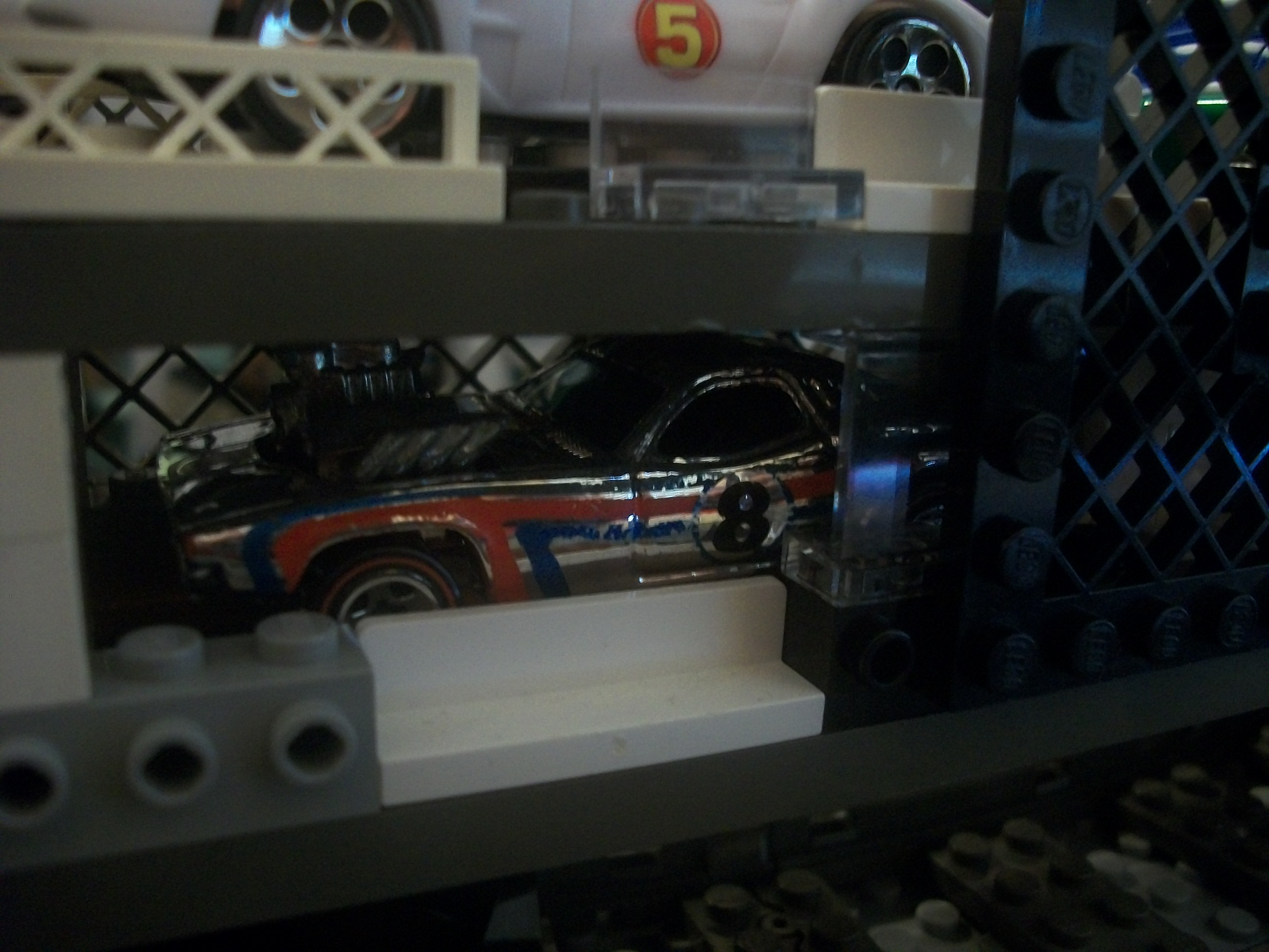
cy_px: 476
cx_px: 634
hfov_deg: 56.8
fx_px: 1173
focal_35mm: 32
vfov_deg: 44.2
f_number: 2.9
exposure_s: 1/8
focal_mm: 5.7
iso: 220
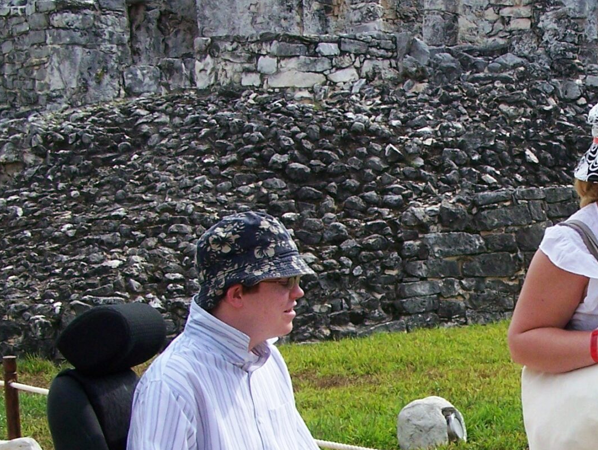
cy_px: 400
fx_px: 1591
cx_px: 578
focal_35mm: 92
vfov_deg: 15.9
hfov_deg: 20.7
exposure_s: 1/500
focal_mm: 6.3
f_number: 4
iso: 100
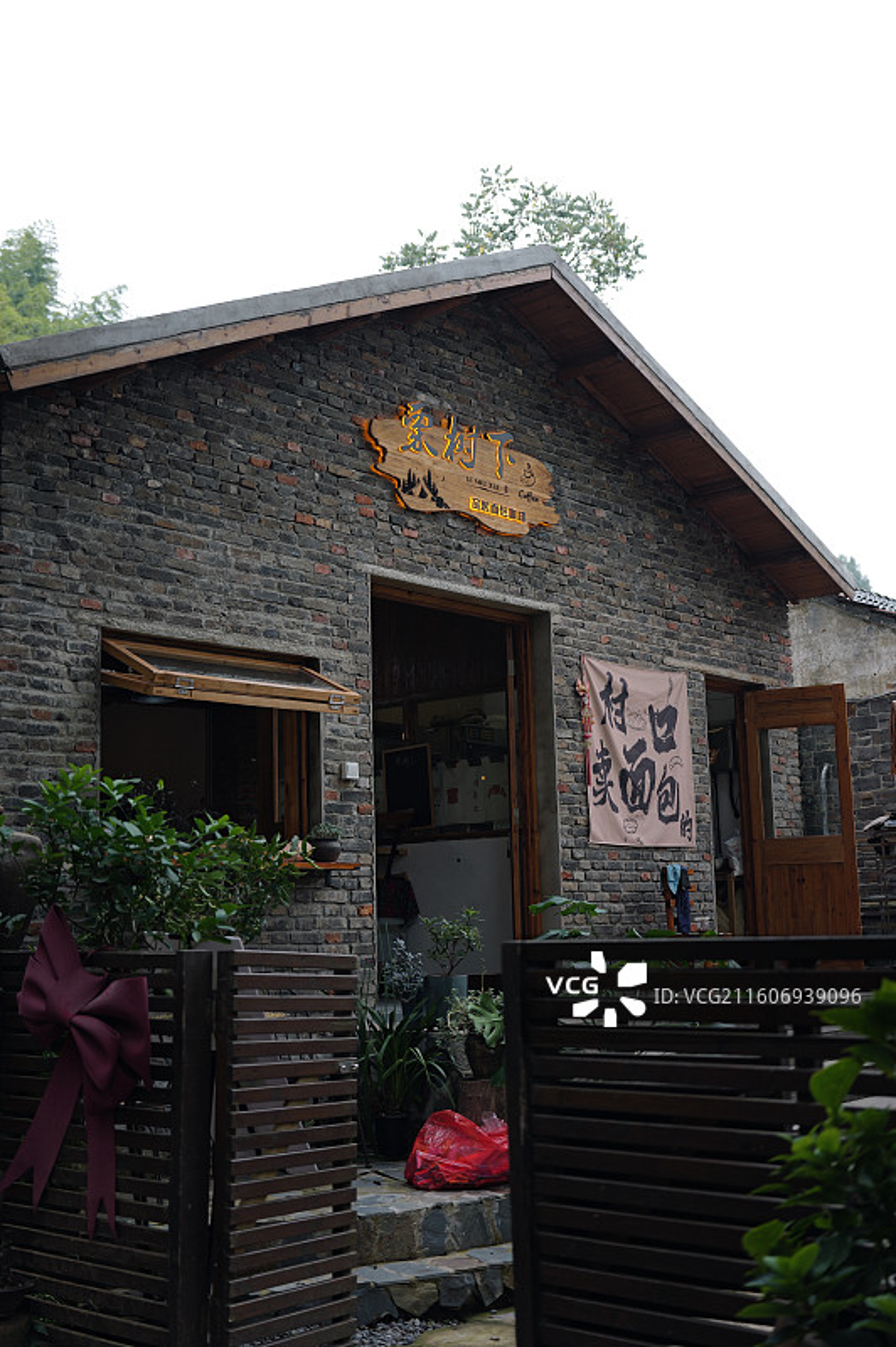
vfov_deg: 45.5
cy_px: 674
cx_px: 448
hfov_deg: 31.1
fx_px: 1608
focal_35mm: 43
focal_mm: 43
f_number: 2
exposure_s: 1/400
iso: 100
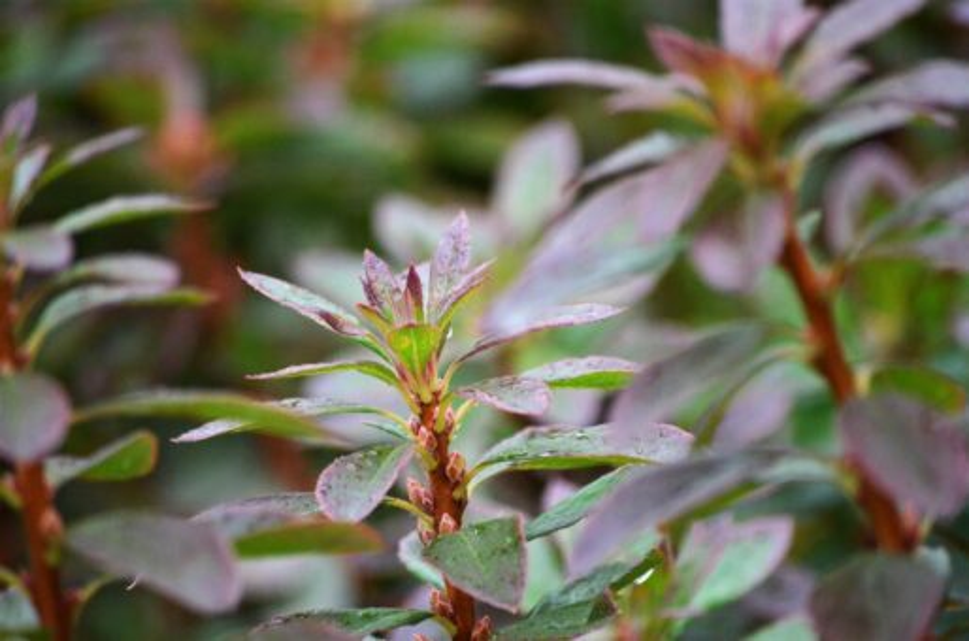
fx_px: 8055
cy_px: 320
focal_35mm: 300
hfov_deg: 6.9
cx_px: 484
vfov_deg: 4.6
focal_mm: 200
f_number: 5.6
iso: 1600
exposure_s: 1/125
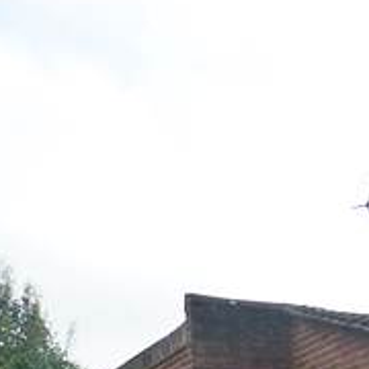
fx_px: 1182
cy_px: 554
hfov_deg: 15.3
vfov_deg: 16.2
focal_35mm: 98
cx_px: 666
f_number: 4
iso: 125
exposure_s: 1/500
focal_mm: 4.1
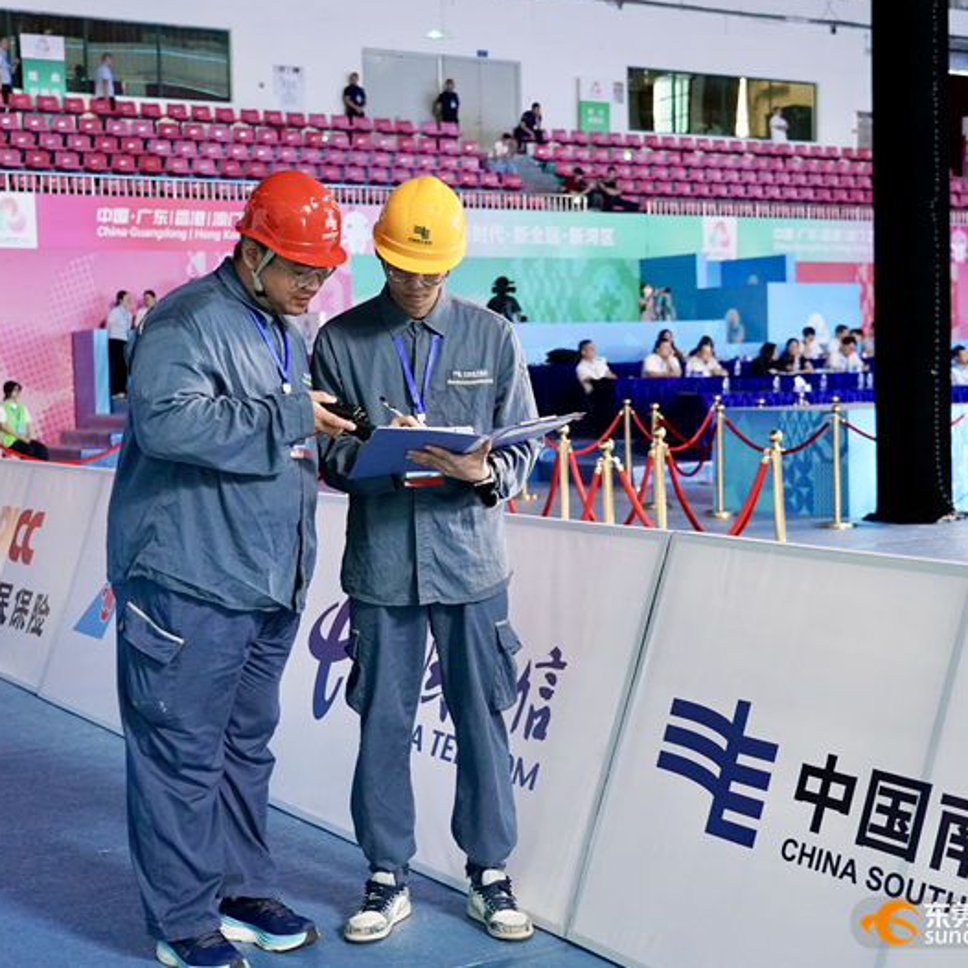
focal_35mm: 53
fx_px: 1677
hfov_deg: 32.2
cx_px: 521
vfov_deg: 32.2
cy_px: 481
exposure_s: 1/50
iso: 5000
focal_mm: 41
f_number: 4
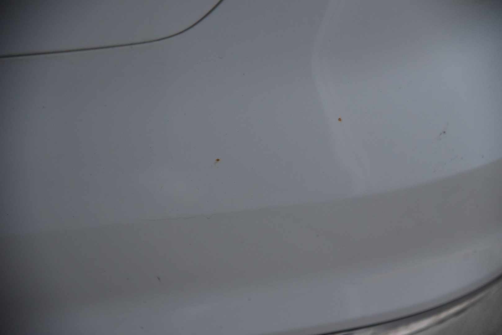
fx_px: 1200
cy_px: 168
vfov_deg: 15.9
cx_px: 251
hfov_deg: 23.6
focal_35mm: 86
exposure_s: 1/500
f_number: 4
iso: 4000
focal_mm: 86
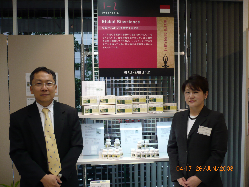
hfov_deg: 52.6
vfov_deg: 40.7
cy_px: 94
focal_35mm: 35
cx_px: 124
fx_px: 252
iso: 100
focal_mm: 5.8
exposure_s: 1/30
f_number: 2.8
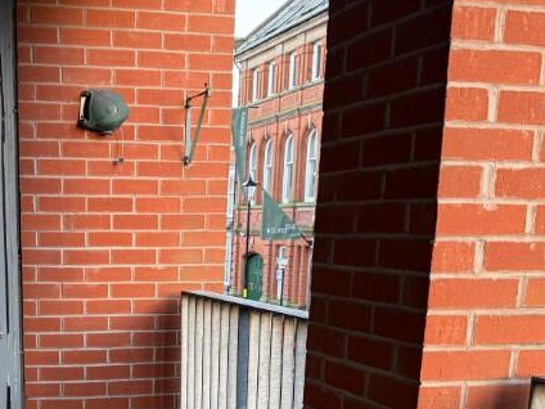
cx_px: 108
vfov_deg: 23.8
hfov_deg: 32.3
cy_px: 439
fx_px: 913
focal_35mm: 58
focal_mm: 6.76
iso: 125
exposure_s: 1/100
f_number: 1.78
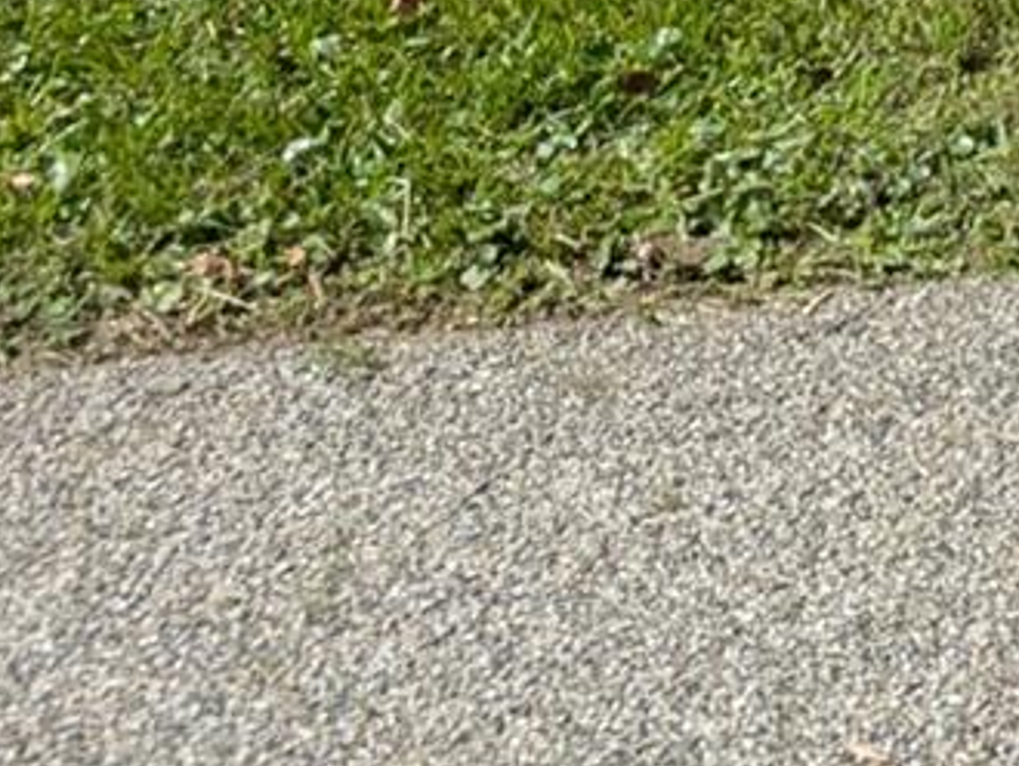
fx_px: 3417
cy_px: -1013
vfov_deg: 11.0
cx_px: 2344
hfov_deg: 13.3
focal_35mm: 116
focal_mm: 6.9
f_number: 1.68
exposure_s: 1/1052
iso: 21
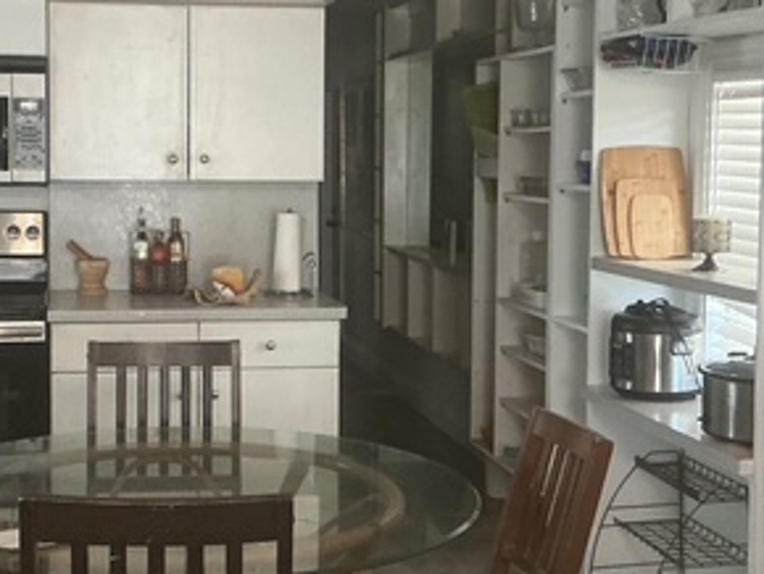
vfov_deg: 23.0
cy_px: 253
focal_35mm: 64
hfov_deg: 30.2
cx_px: 303
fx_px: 1414
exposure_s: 1/60
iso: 160
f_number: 1.8
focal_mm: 3
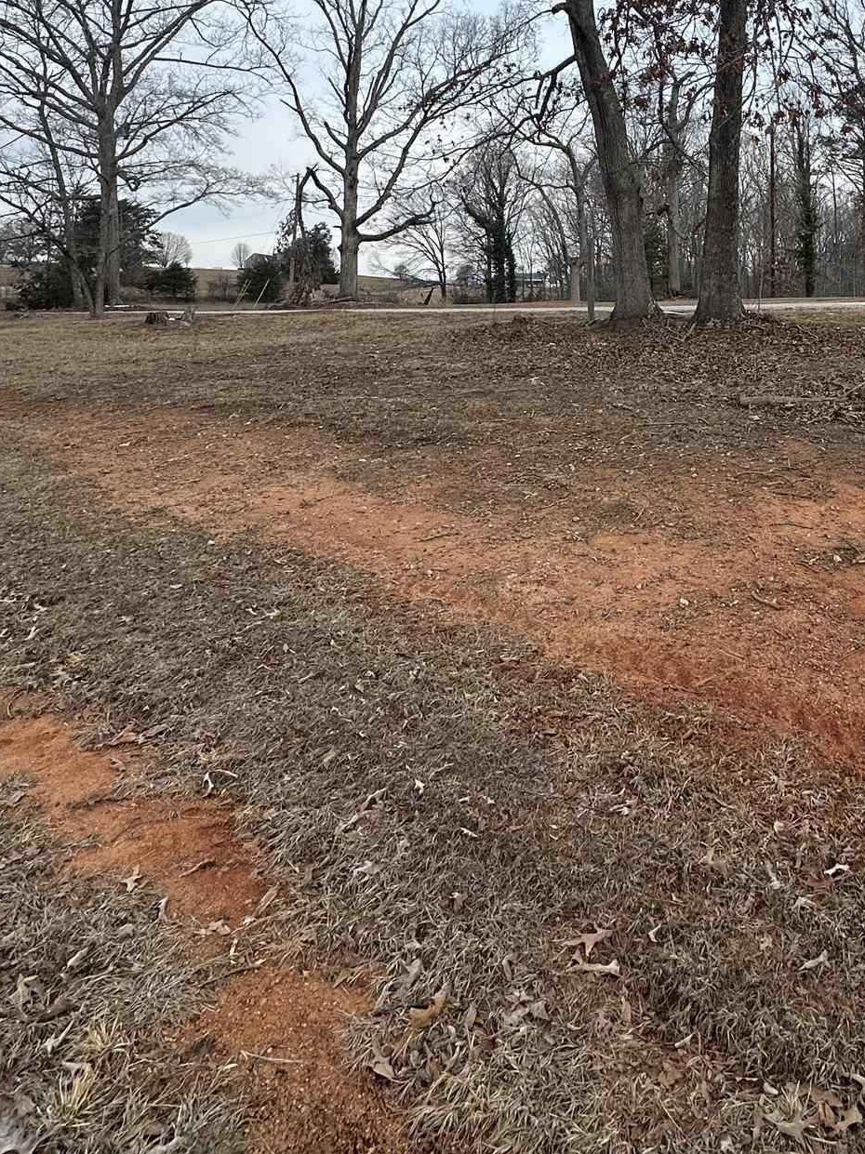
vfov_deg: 62.0
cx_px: 646
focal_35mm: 26
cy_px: 238
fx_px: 867
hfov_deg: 50.9
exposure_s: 1/678
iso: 40
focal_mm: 2.22
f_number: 2.2
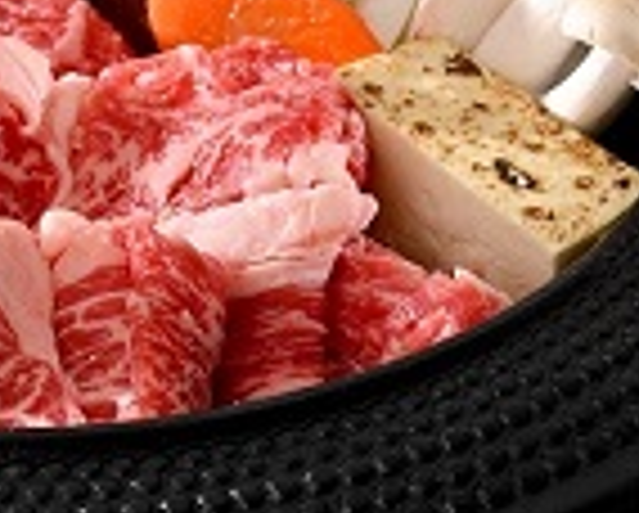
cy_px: 70
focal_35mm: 312
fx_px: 5909
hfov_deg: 6.2
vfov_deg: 5.0
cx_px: 9
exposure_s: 1/125
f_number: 13
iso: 100
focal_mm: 105
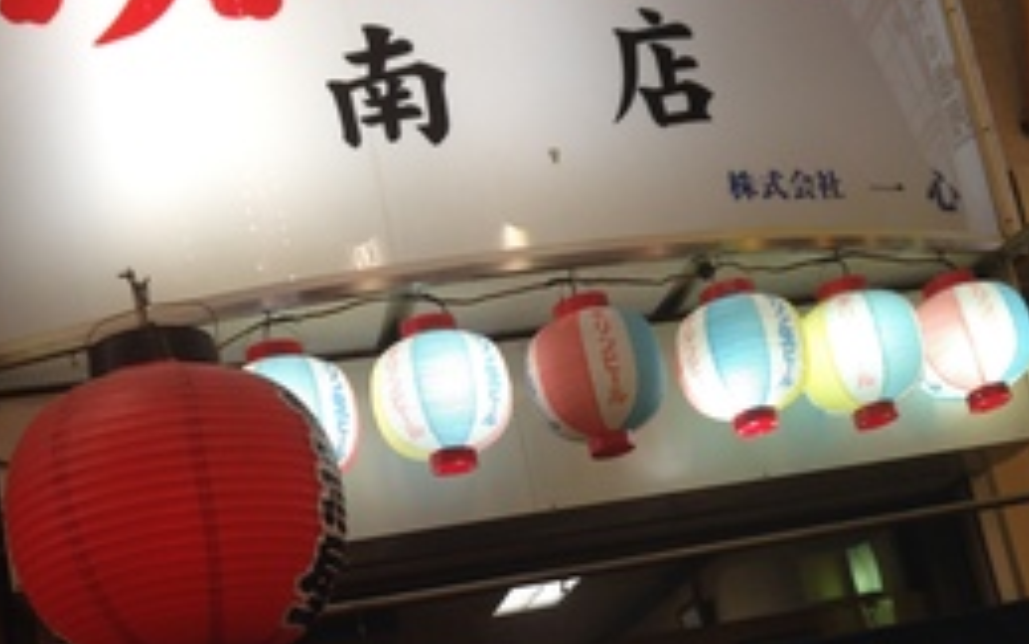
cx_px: 540
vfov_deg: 23.5
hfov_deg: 37.5
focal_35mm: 54
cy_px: 553
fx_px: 1515
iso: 50
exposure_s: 1/60
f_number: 2.4
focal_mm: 4.12
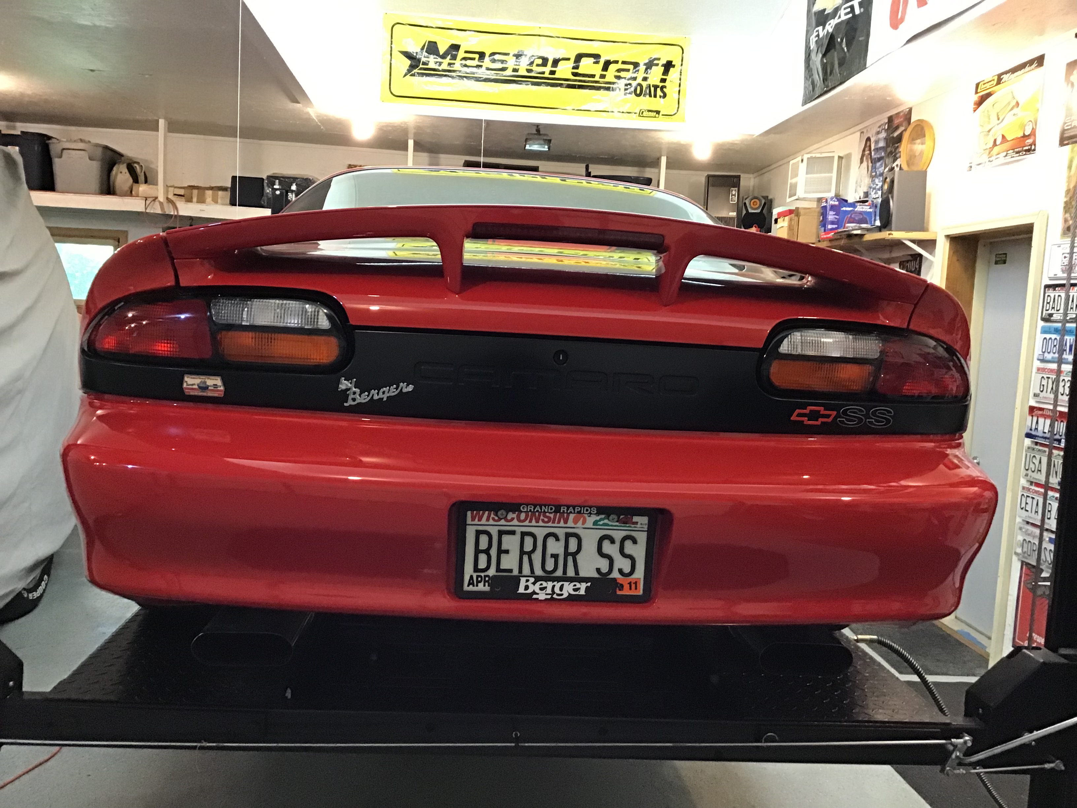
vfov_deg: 45.4
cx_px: 538
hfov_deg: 58.4
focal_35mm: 31
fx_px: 964
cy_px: 404
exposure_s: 1/30
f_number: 2.4
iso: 200
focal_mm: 3.3
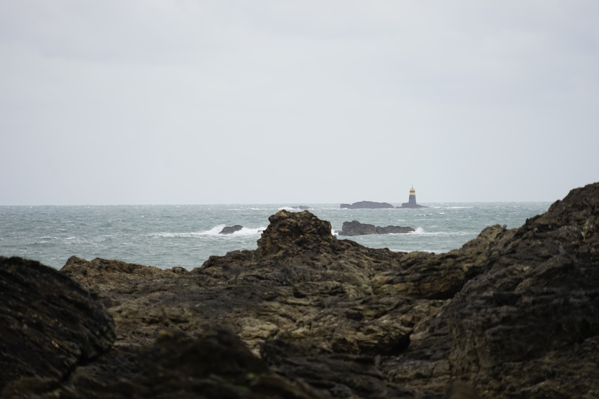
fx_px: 3993
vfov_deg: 5.7
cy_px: 200
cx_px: 300
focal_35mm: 240
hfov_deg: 8.6
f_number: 6.3
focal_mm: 240
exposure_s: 1/250
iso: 100
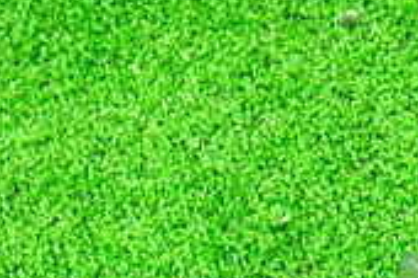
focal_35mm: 92
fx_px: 1067
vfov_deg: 13.2
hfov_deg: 22.2
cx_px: 199
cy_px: 514
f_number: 2
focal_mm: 4.5
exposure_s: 1/25
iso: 800
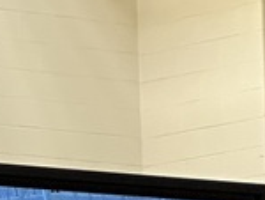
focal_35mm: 524
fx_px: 4018
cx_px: -224
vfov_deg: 2.8
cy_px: 575
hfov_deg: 3.7
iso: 320
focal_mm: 9
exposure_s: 1/60
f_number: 2.8
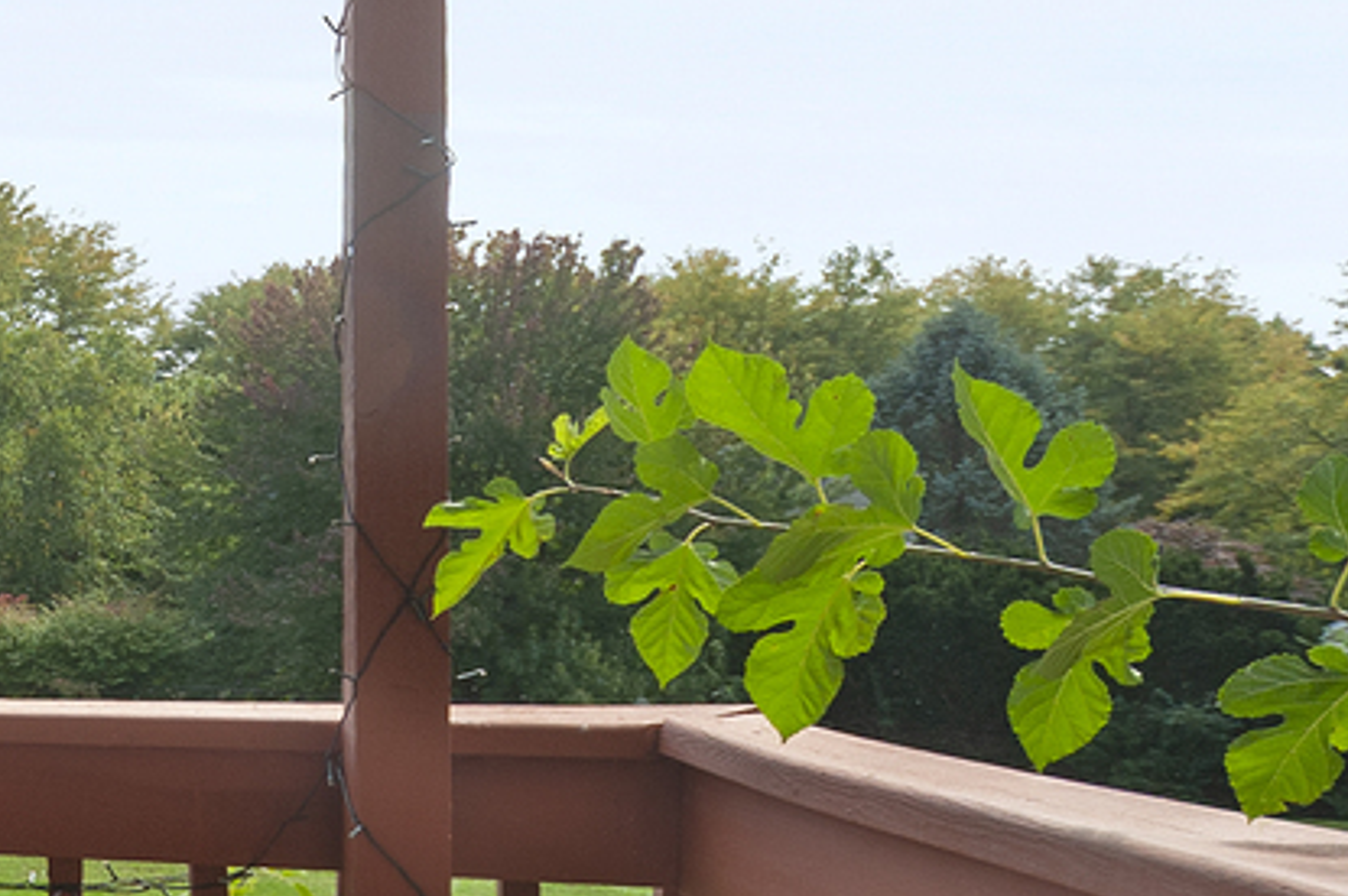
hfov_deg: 27.0
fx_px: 1758
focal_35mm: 47
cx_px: -747
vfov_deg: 28.4
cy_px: 597
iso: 320
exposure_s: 1/125
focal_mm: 12
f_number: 8
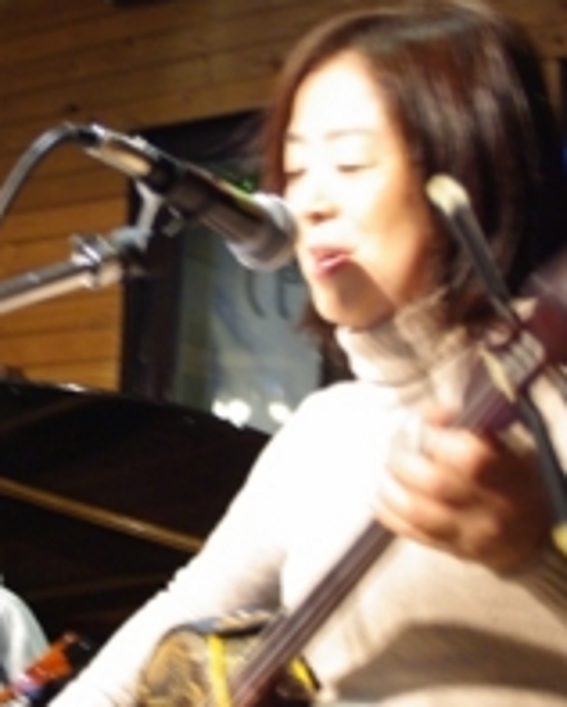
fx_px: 1696
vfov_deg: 23.5
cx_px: 83
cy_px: 416
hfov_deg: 18.7
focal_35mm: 81
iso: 800
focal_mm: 23
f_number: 4
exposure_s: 1/6
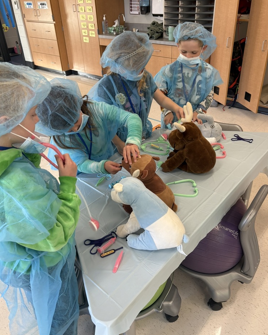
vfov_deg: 62.1
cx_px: 135
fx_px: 278
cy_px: 152
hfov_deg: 51.5
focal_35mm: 28
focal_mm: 5.96
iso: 125
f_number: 1.6
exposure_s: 1/60
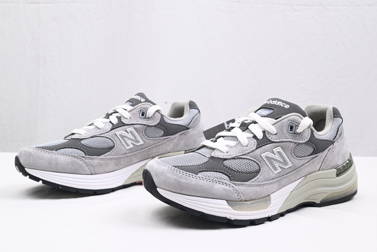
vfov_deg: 33.4
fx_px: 419
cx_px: 188
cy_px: 126
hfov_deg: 48.4
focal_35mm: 40
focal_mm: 40
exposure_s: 1/2
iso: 100
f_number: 16
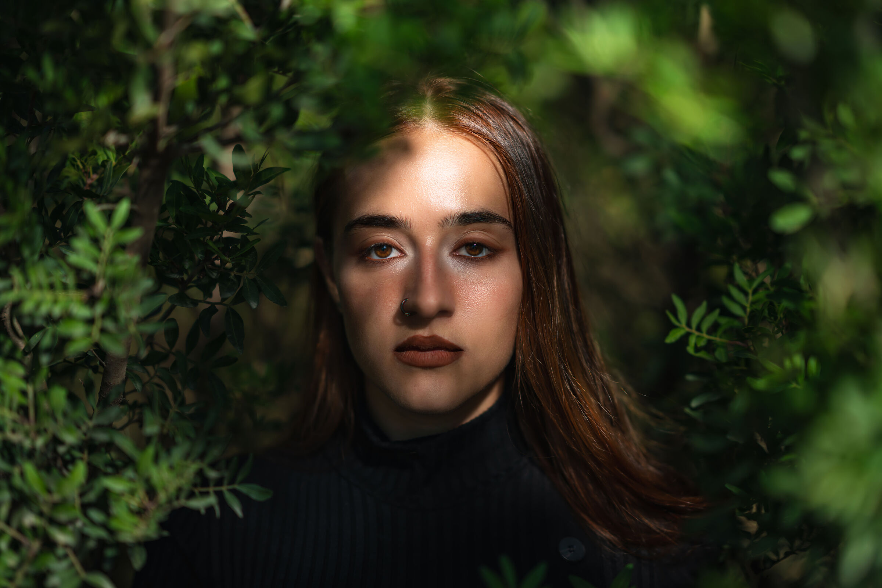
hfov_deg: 23.9
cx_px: 441
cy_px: 294
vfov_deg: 16.1
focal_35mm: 85
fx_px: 2082
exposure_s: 1/500
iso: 100
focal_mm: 85
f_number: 1.4
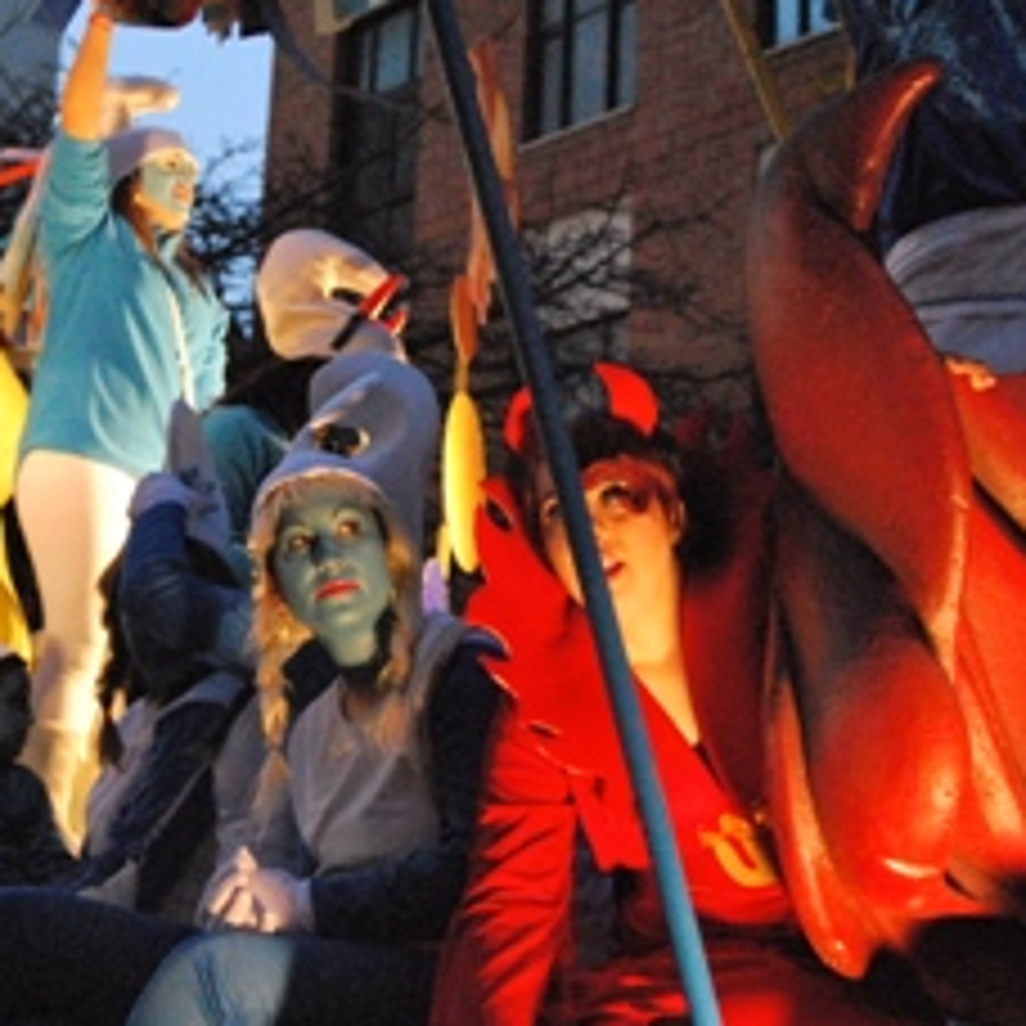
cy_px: 360
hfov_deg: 24.6
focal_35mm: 70
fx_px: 2347
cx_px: 398
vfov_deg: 24.6
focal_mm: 26
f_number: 3.2
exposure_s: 1/320
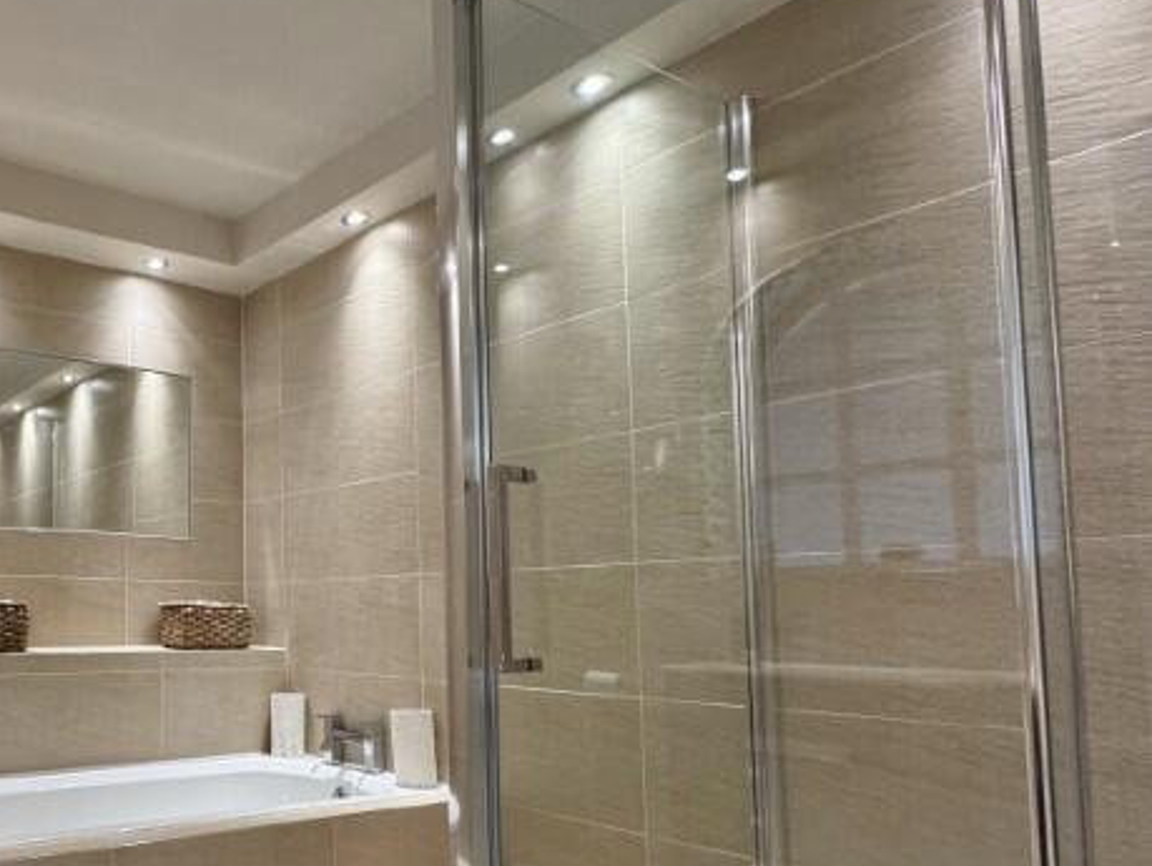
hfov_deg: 56.5
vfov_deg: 52.3
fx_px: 866
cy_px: 567
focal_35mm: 26
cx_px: 84
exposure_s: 1/100
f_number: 2.2
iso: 200
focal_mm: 2.22
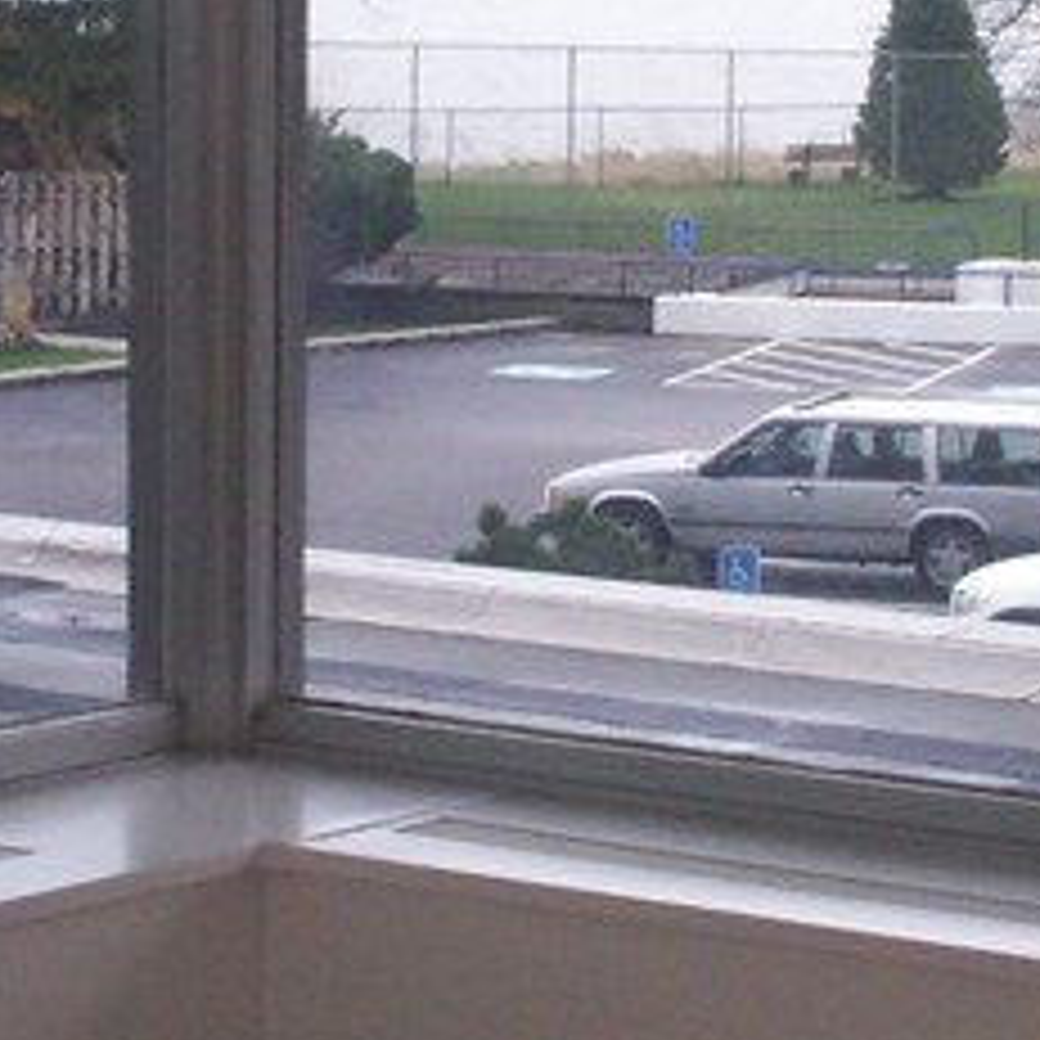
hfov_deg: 12.4
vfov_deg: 12.3
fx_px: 4793
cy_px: 207
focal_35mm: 141
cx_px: 567
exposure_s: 1/60
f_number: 4.5
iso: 140
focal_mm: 6
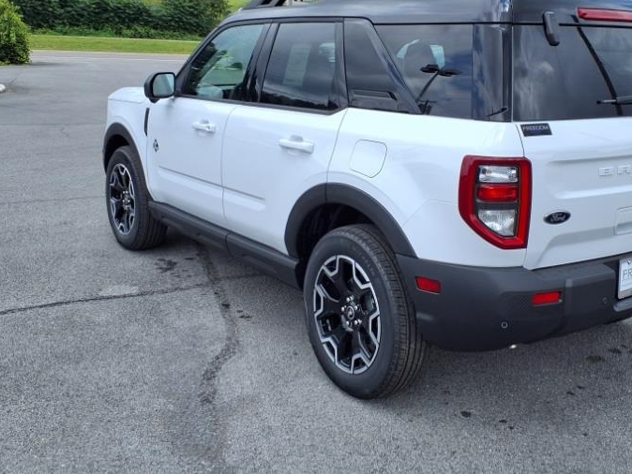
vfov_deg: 35.0
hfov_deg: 45.5
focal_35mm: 41
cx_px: 378
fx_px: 749
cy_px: 175
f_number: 1.9
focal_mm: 3.58
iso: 40
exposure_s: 1/1250
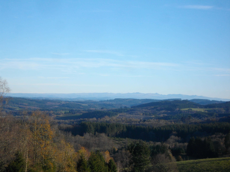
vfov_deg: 15.7
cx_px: 115
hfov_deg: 20.9
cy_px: 86
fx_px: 625
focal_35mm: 94
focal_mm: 17.1
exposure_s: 1/320
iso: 100
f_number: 5.2
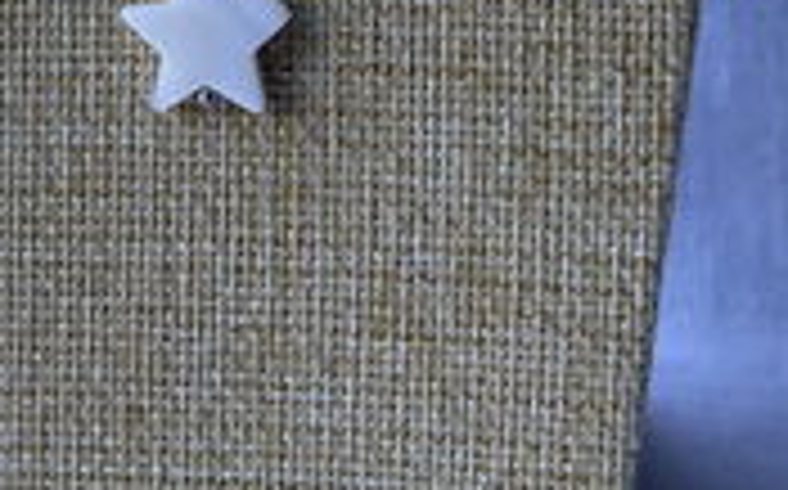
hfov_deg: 24.6
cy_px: -272
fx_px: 1802
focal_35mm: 84
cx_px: 297
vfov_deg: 14.4
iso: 40
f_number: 1.6
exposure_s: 1/121
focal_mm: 4.2
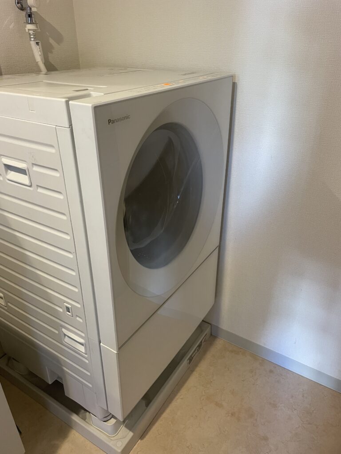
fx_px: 341
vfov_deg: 67.3
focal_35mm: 26
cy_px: 227
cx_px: 170
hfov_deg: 53.1
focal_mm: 4.2
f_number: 1.6
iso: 160
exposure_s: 1/60
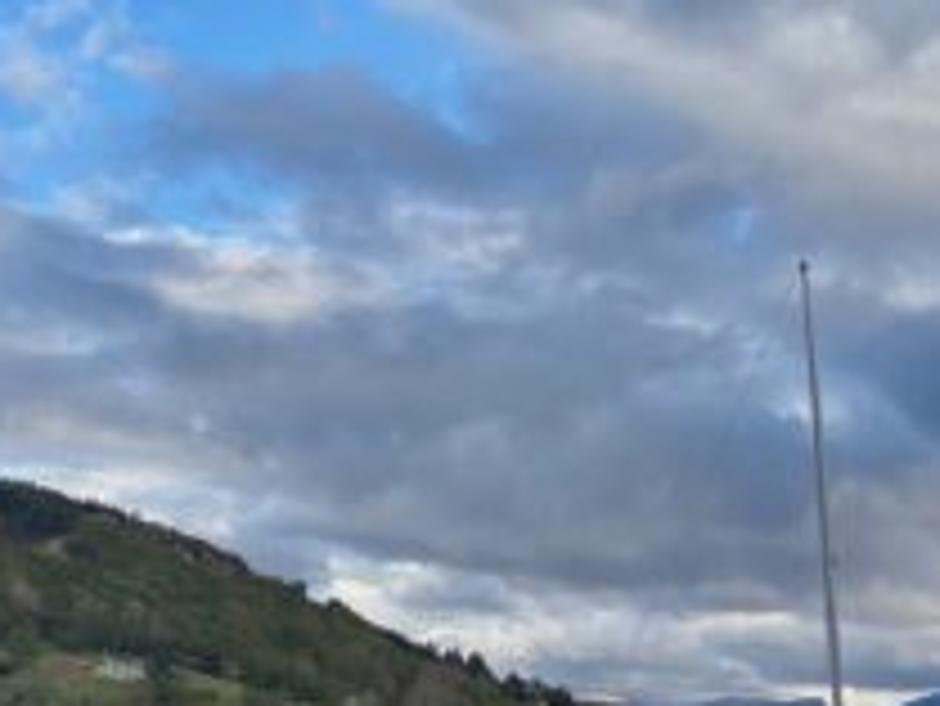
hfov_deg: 19.4
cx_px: 513
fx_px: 2744
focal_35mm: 101
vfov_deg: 14.5
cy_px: 614
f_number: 2
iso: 20
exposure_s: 1/761
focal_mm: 6
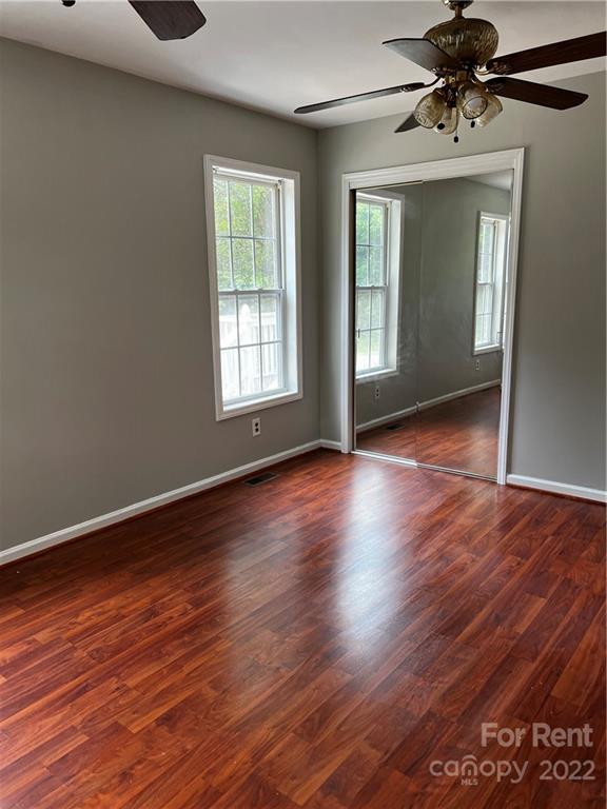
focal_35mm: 26
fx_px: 608
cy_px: 404
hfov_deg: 53.1
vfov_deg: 67.3
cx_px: 304
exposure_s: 1/124
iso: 64
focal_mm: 5.7
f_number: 1.5
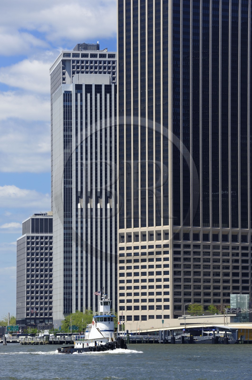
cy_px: 190
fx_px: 1946
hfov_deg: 7.4
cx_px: 126
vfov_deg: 11.1
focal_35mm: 185
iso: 200
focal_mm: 185
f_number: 10
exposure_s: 1/250
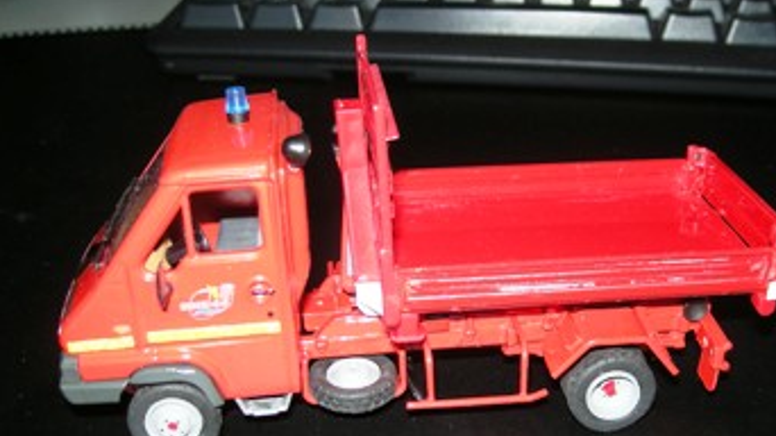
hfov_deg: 41.2
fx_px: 1028
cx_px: 449
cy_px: 332
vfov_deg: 23.7
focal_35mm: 50
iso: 64
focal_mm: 5.7
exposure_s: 1/60
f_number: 2.8
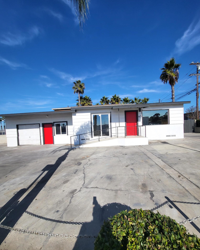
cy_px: 134
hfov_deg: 88.0
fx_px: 104
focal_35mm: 14
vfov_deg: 100.5
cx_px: 99
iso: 32
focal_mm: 1.74
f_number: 2.2
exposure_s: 1/1501
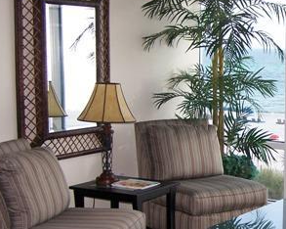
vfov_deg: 18.9
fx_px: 685
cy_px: 142
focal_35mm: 81
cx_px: 282
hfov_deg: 22.7
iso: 80
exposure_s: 1/200
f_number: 2.8
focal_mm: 6.3
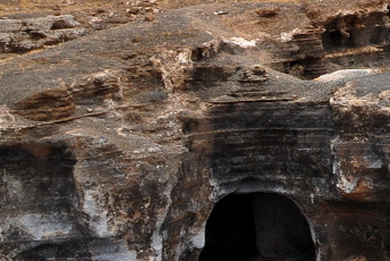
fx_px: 1019
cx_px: 664
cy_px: 241
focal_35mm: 94
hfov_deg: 18.0
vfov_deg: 14.4
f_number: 9
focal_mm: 18
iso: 400
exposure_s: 1/320
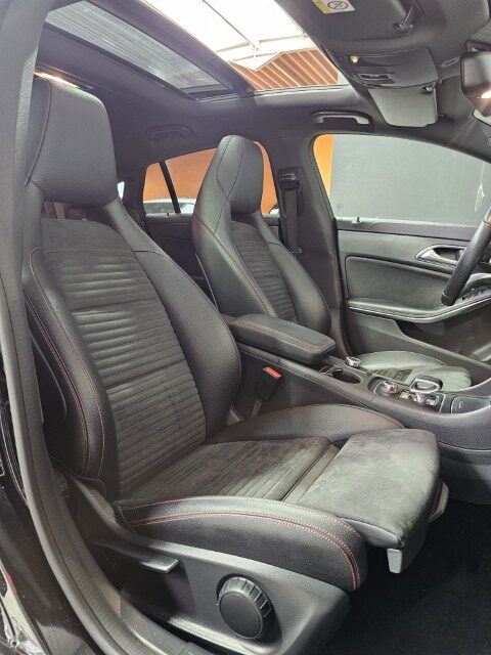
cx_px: 246
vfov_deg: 73.9
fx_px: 435
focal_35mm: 23
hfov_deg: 58.9
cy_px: 328
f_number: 1.7
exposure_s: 1/50
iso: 640
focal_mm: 6.3
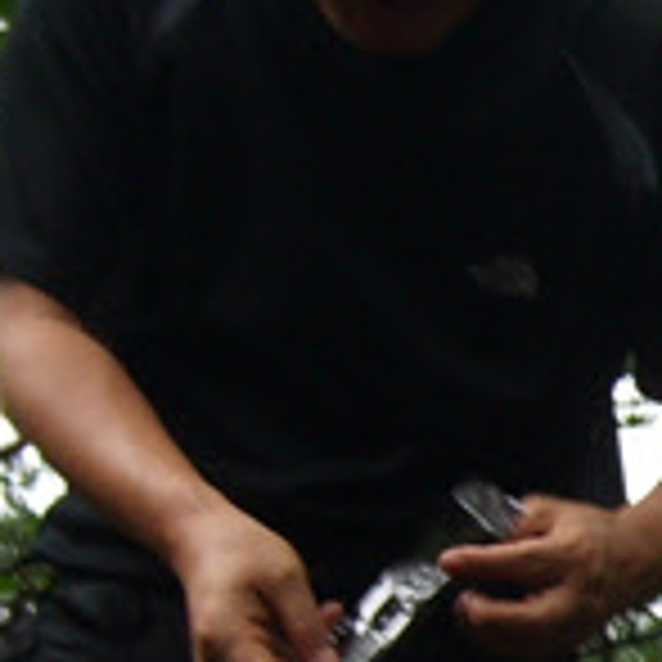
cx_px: 1054
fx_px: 3635
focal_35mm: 168
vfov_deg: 10.2
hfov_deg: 10.0
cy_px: 788
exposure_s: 1/52
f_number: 2.8
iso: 50
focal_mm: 5.8
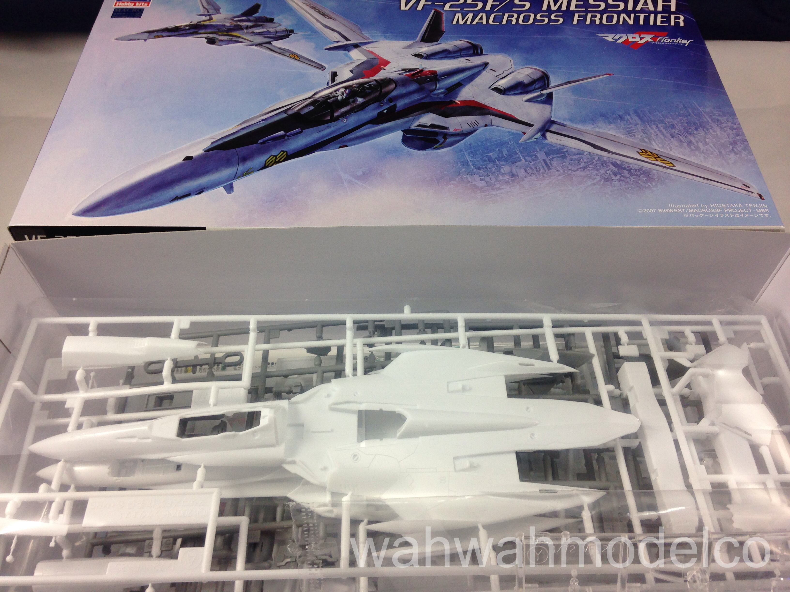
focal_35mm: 33
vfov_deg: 42.9
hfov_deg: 55.4
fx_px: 753
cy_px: 296
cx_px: 395
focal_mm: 4.12
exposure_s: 1/120
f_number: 2.4
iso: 80
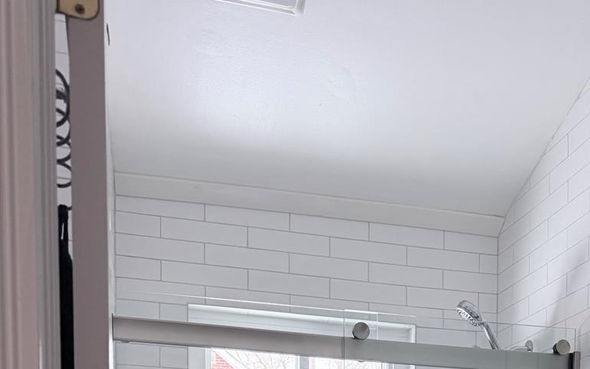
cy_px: 567
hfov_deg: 38.5
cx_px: 442
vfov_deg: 21.1
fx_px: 820
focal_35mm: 51
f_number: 1.78
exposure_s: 1/80
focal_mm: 6.76
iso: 200
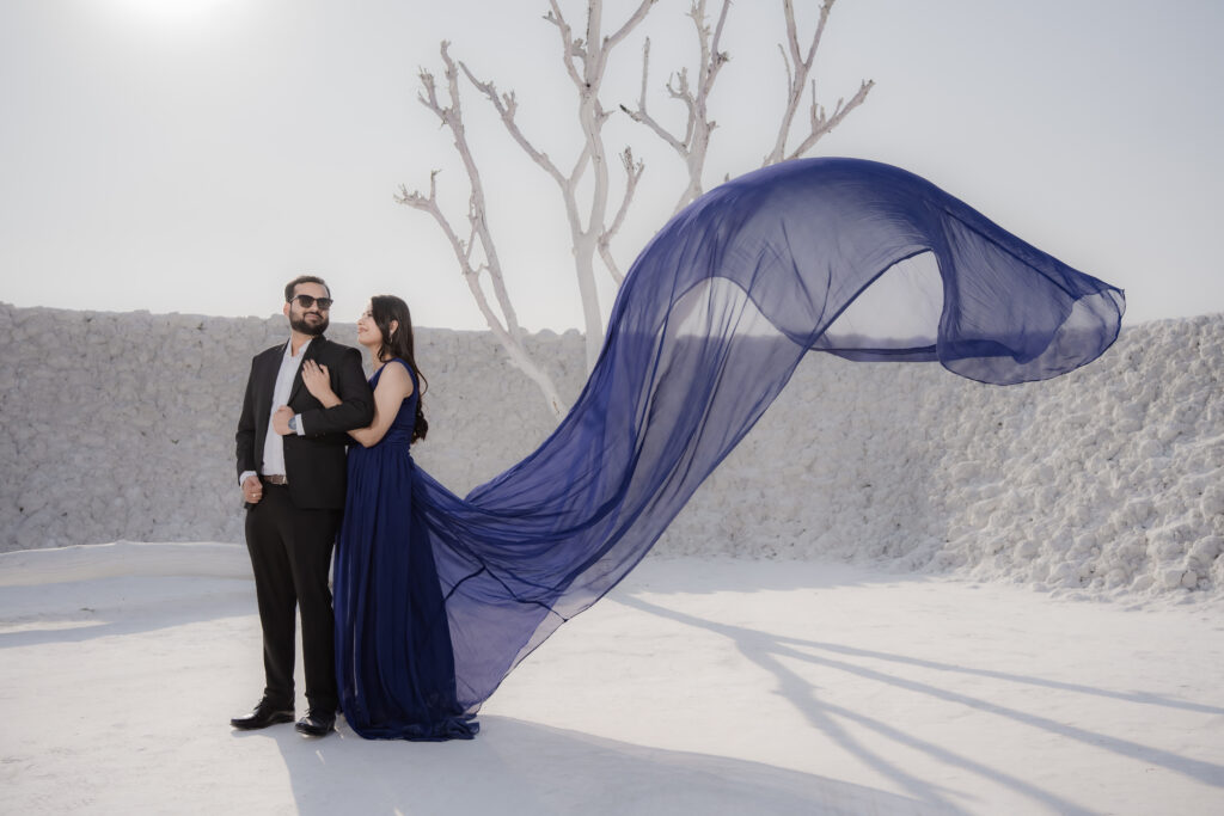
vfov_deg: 37.9
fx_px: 1190
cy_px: 408
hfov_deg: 54.4
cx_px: 612
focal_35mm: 35
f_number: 4
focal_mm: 35
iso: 200
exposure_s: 1/2000
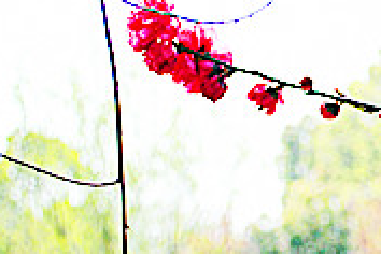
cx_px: 570
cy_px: 229
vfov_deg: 5.9
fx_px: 2445
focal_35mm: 231
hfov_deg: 8.7
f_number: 5
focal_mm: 34
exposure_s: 1/320
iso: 100
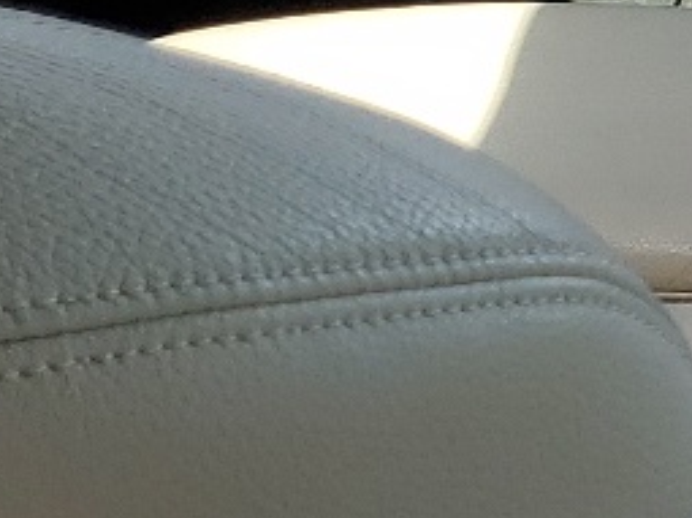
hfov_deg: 10.8
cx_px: 1479
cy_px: 41
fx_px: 3257
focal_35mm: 163
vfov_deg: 9.1
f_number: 1.5
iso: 50
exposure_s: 1/189
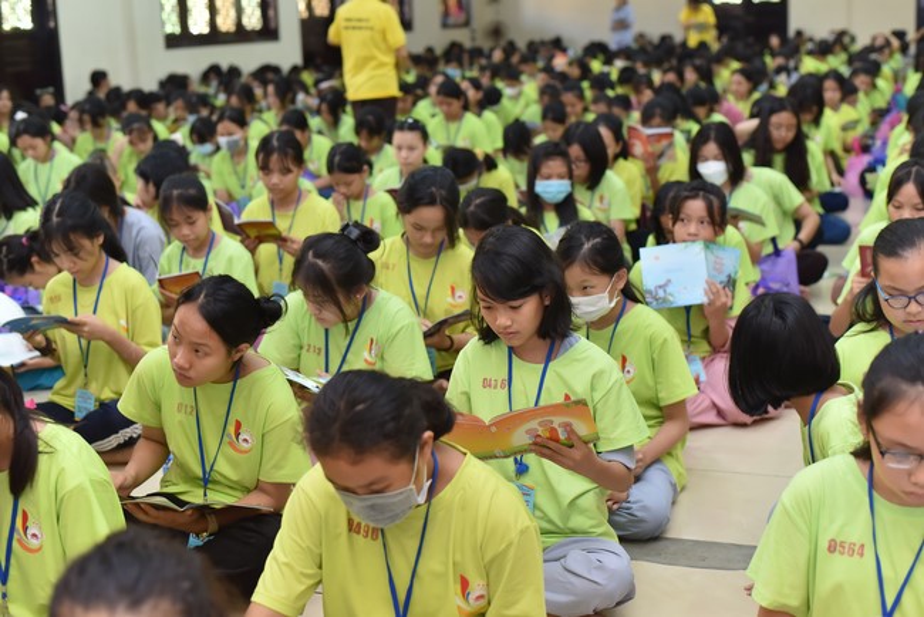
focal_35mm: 50
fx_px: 1284
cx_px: 462
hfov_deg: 39.6
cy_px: 308
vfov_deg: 27.0
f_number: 3.2
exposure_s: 1/125
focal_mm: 50
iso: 1000
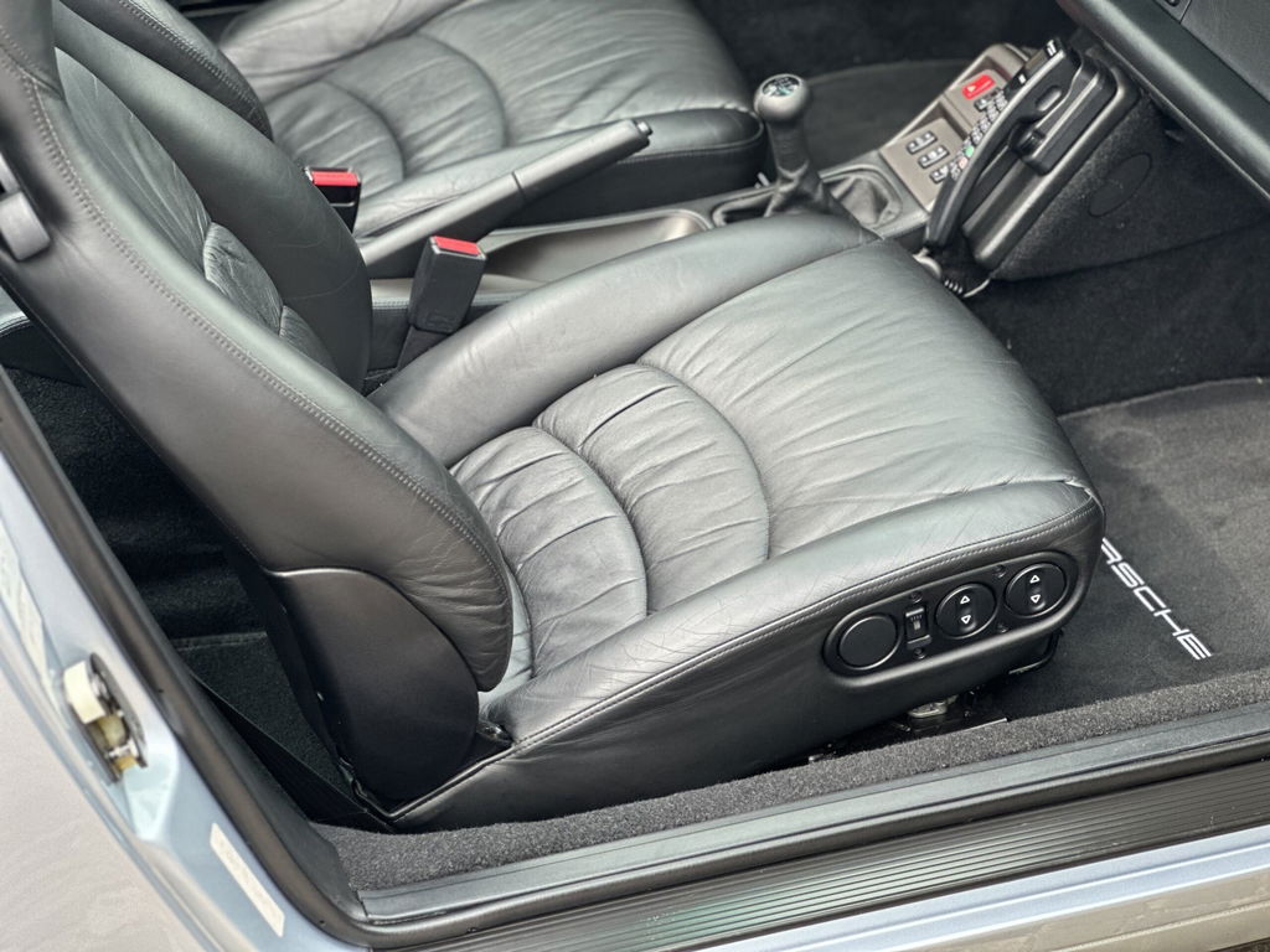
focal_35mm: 77
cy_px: 476
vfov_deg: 19.1
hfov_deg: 25.3
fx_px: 2825
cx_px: 635
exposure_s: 1/121
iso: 100
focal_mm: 9
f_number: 2.8
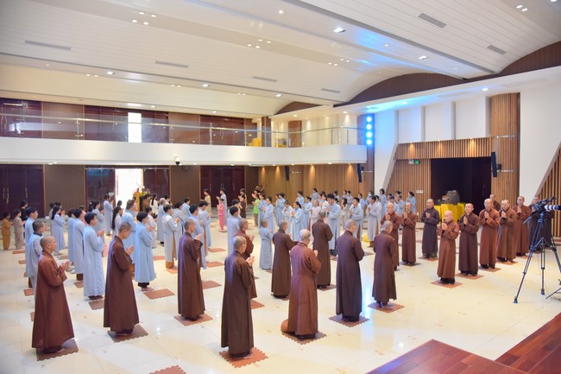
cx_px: 280
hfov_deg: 73.8
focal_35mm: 24
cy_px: 187
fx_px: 374
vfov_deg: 53.1
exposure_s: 1/160
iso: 1250
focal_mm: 24
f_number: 4.5
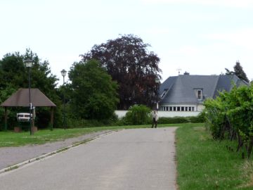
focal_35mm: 105
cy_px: 95
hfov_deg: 18.7
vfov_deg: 14.1
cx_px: 126
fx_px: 767
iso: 100
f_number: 4.6
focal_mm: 13.1
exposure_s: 1/250
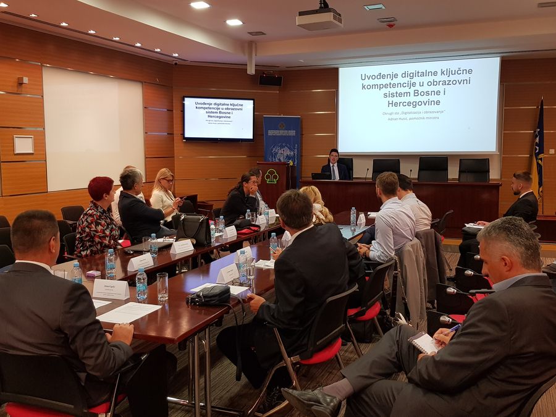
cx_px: 278
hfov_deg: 67.3
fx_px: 418
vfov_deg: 53.1
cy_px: 208
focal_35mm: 26
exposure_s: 1/33
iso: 200
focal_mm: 4.2
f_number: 1.7
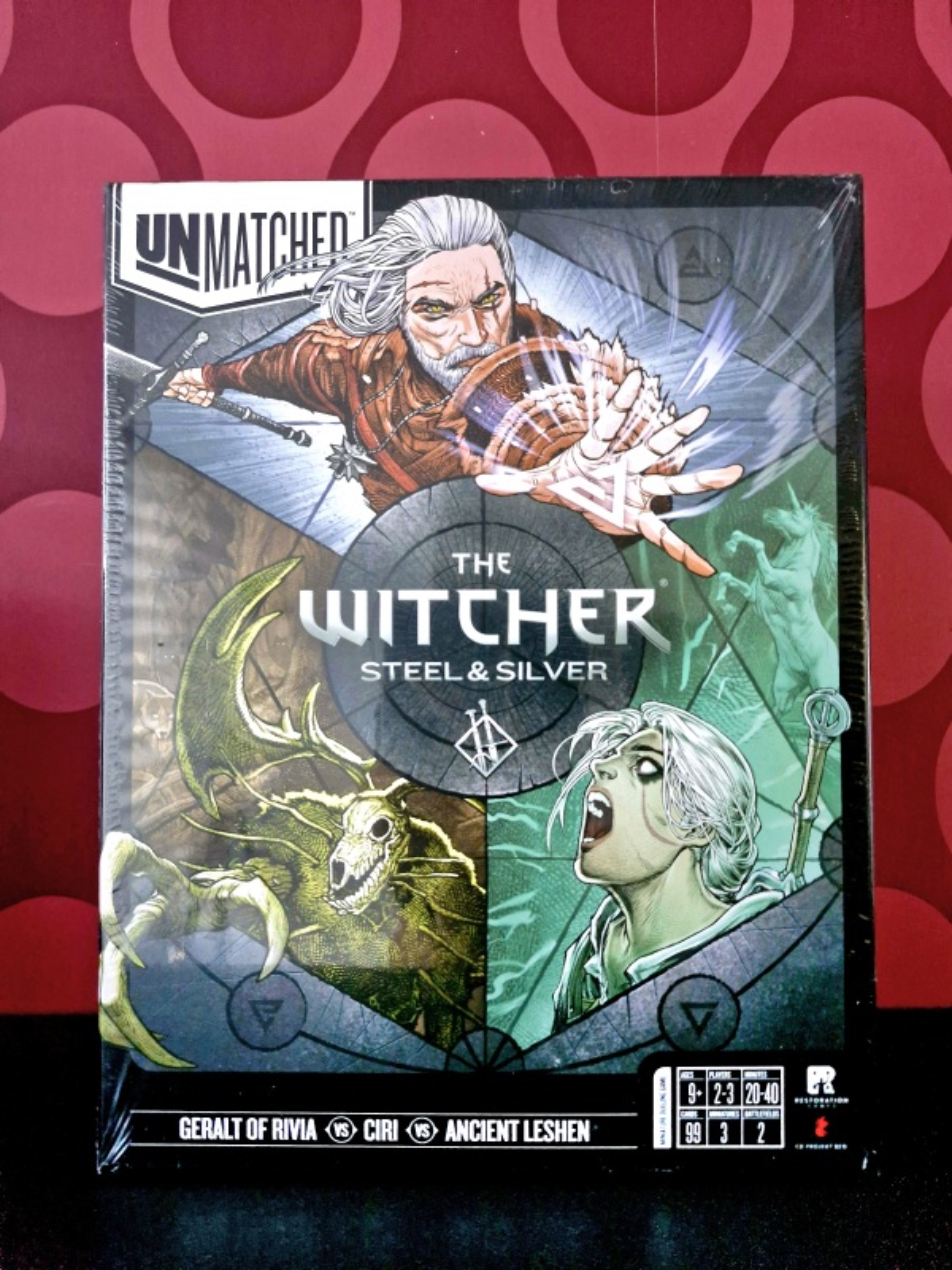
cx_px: 476
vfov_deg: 73.9
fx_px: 843
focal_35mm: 23
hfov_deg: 58.9
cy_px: 635
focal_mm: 5.54
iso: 1000
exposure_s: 1/25
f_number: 1.8
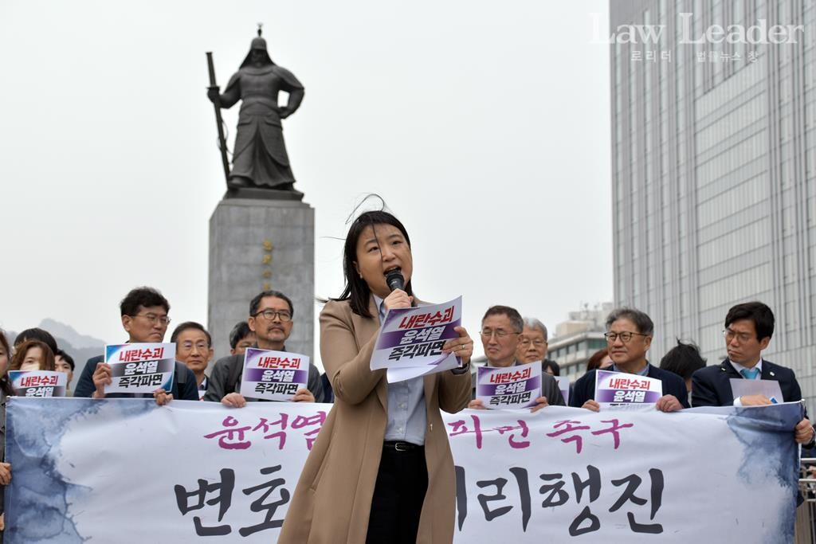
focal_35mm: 72
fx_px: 1632
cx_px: 408
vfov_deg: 18.9
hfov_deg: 28.1
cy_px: 272
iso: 250
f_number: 6.3
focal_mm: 48
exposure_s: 1/320
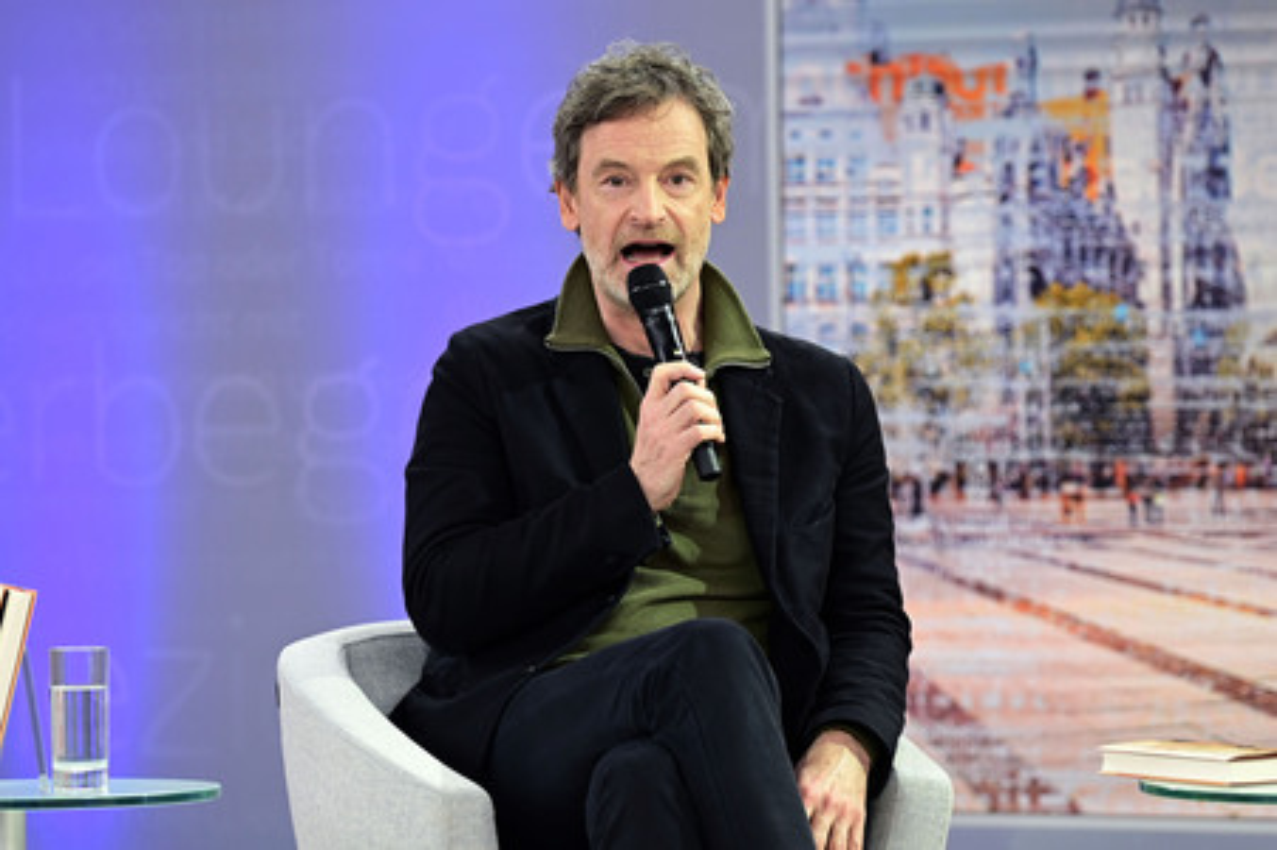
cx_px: 638
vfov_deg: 7.8
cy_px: 425
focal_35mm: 175
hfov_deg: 11.8
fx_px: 6203
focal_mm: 175
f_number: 4
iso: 800
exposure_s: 1/320
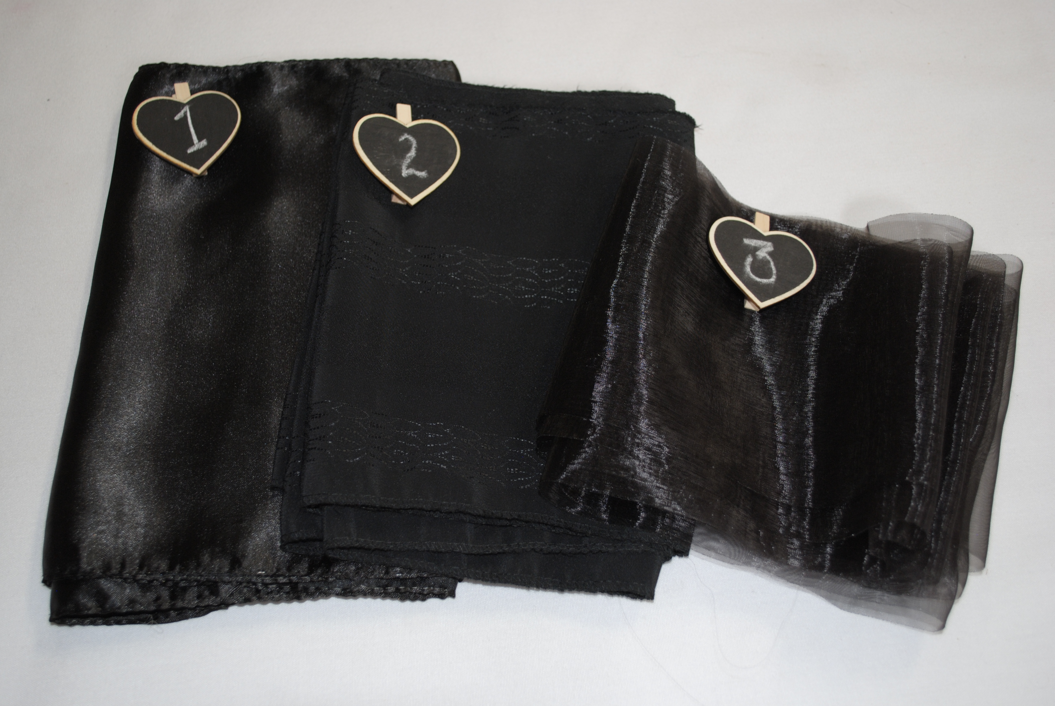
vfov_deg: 34.3
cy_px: 353
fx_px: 1144
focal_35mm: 39
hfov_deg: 49.5
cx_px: 528
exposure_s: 1/60
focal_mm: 26
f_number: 4.2
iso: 200
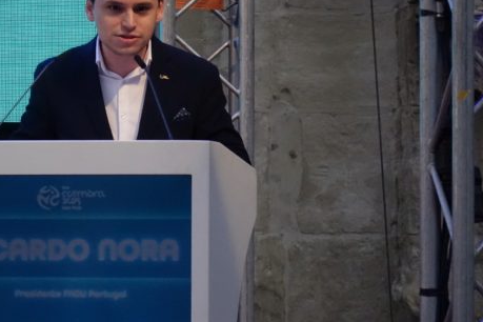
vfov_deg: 4.4
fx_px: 4213
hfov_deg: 6.6
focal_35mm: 314
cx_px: 121
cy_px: 105
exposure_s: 1/800
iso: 2000
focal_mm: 73.3
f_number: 5
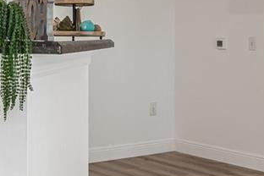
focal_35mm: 82
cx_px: 67
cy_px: 40
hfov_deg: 24.5
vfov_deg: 16.5
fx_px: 601
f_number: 9
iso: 100
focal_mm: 16
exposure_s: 1/5
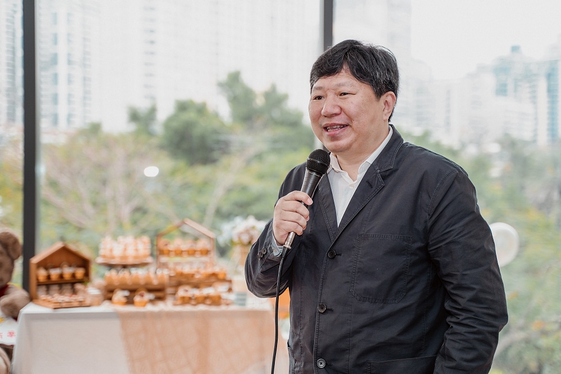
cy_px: 187
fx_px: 966
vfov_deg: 21.9
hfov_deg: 32.4
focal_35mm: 62
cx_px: 280
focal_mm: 62
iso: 100
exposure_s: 1/200
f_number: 2.8
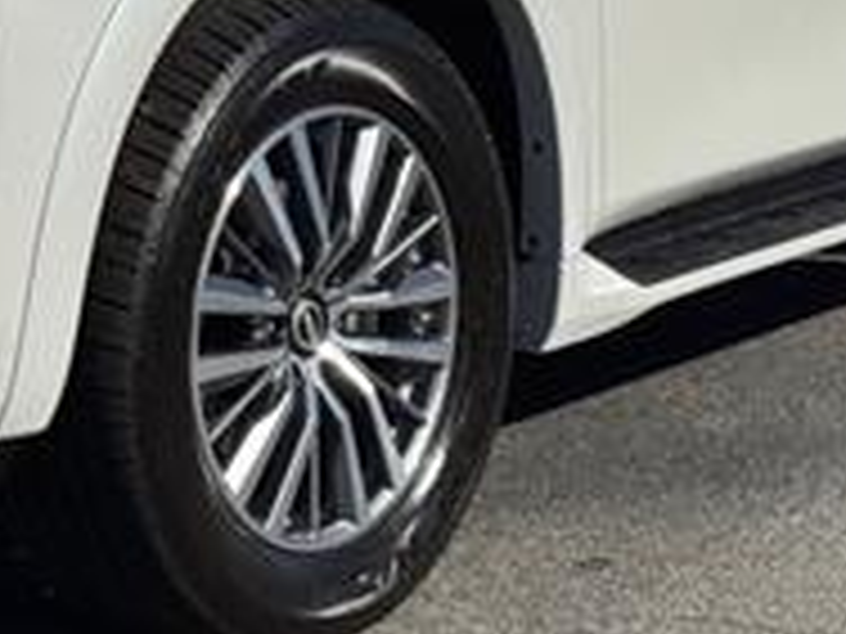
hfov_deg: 12.1
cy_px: -9
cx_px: 198
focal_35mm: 163
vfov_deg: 9.0
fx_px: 3984
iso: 64
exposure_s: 1/12500
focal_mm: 6.76
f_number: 1.78
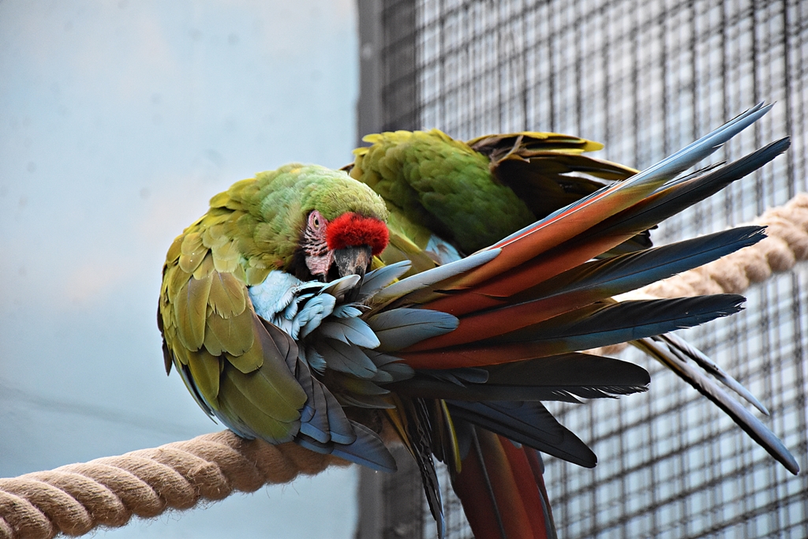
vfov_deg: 6.5
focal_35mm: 210
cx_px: 404
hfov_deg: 9.8
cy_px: 270
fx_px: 4714
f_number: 5.6
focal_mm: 140
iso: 3200
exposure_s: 1/500
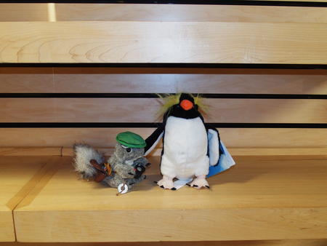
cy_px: 123
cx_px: 164
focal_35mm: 35
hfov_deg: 52.6
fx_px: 331
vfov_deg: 40.7
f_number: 2.8
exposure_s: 1/30
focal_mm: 7.4
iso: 250
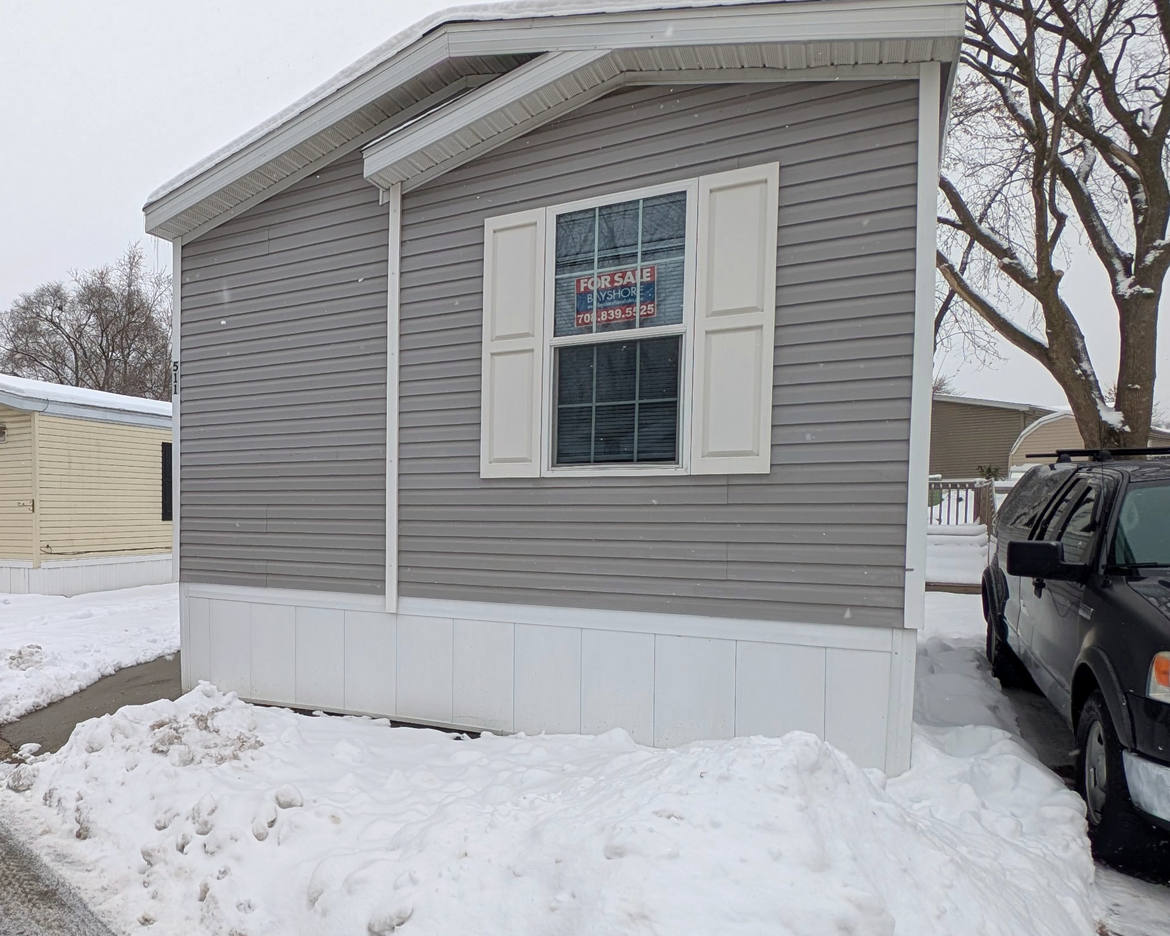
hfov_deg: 93.1
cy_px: 367
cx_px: 561
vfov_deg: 79.3
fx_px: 554
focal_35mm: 16
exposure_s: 1/907
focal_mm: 2.23
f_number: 1.95
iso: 43
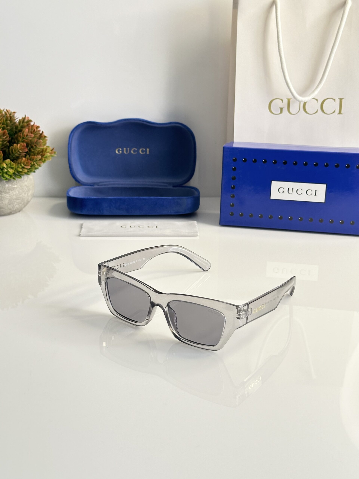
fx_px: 664
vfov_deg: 39.7
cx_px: 180
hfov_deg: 30.3
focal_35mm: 48
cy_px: 240
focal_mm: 6.86
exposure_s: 1/60
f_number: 1.78
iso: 125
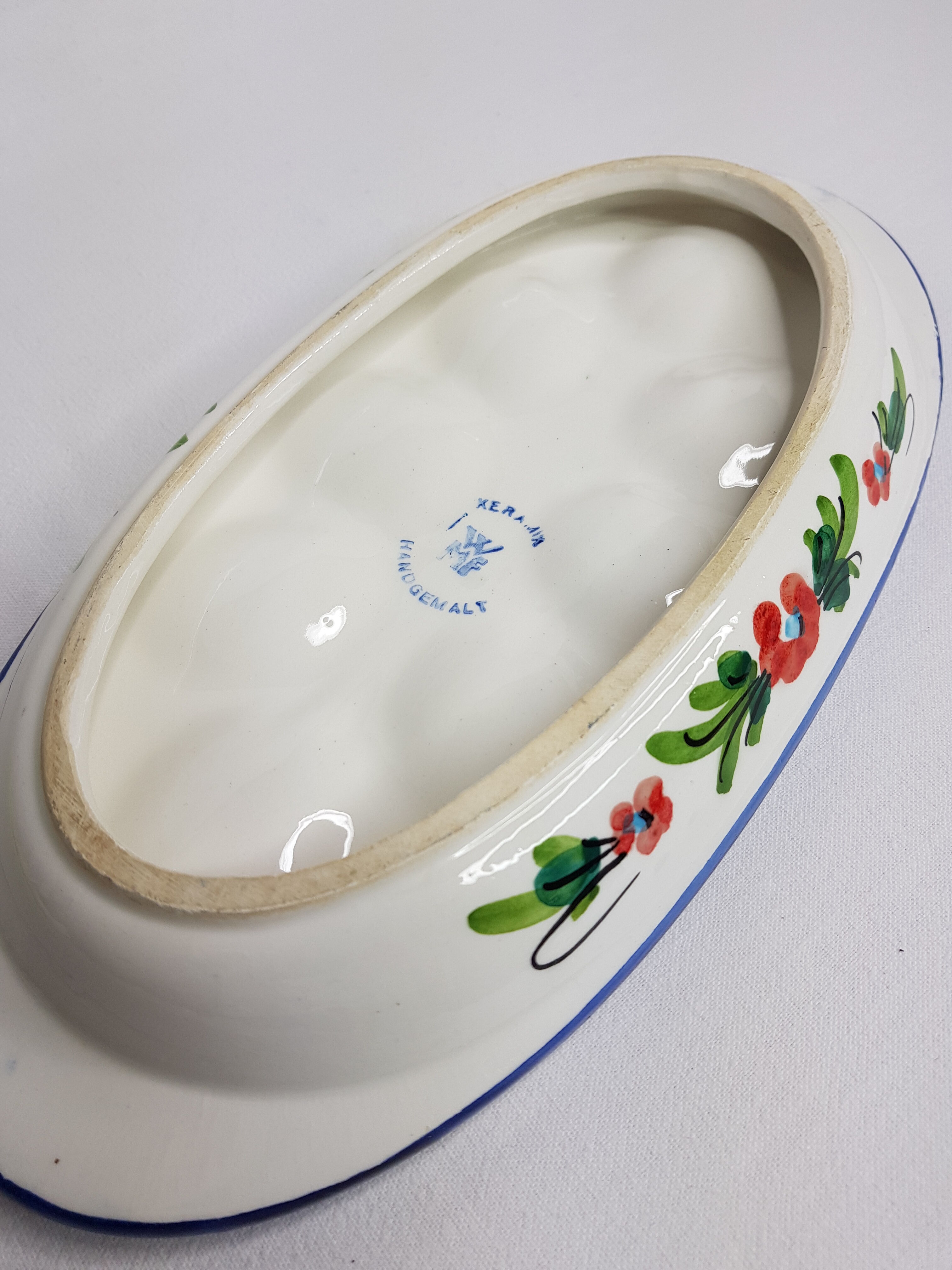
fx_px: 953
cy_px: 635
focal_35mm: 26
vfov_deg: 67.3
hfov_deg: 53.1
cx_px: 476
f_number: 1.7
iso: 40
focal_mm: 4.2
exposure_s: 1/213
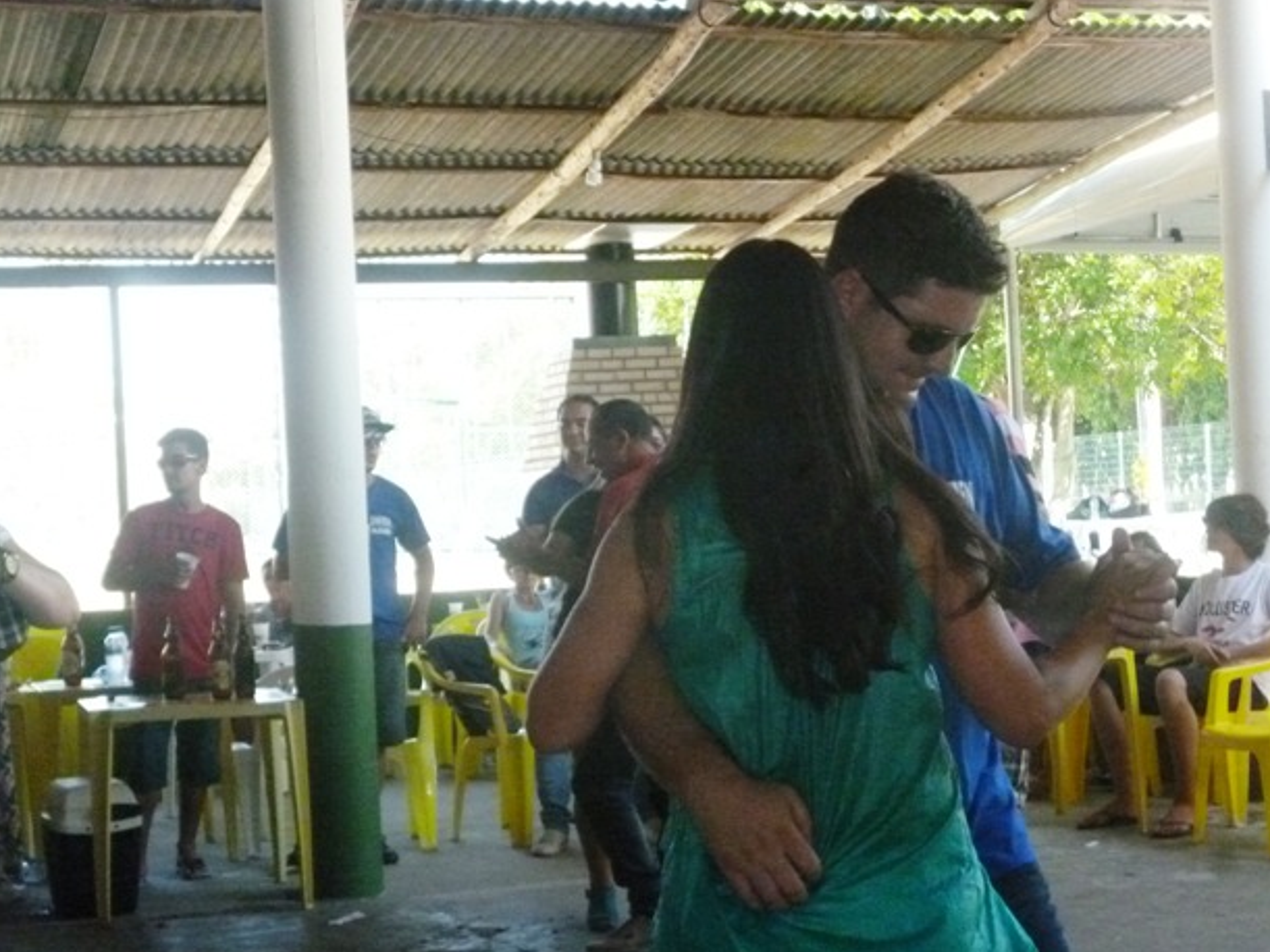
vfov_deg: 22.2
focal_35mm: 66
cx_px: 659
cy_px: 497
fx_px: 2421
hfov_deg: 29.4
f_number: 4.7
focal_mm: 11.2
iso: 800
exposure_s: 1/250
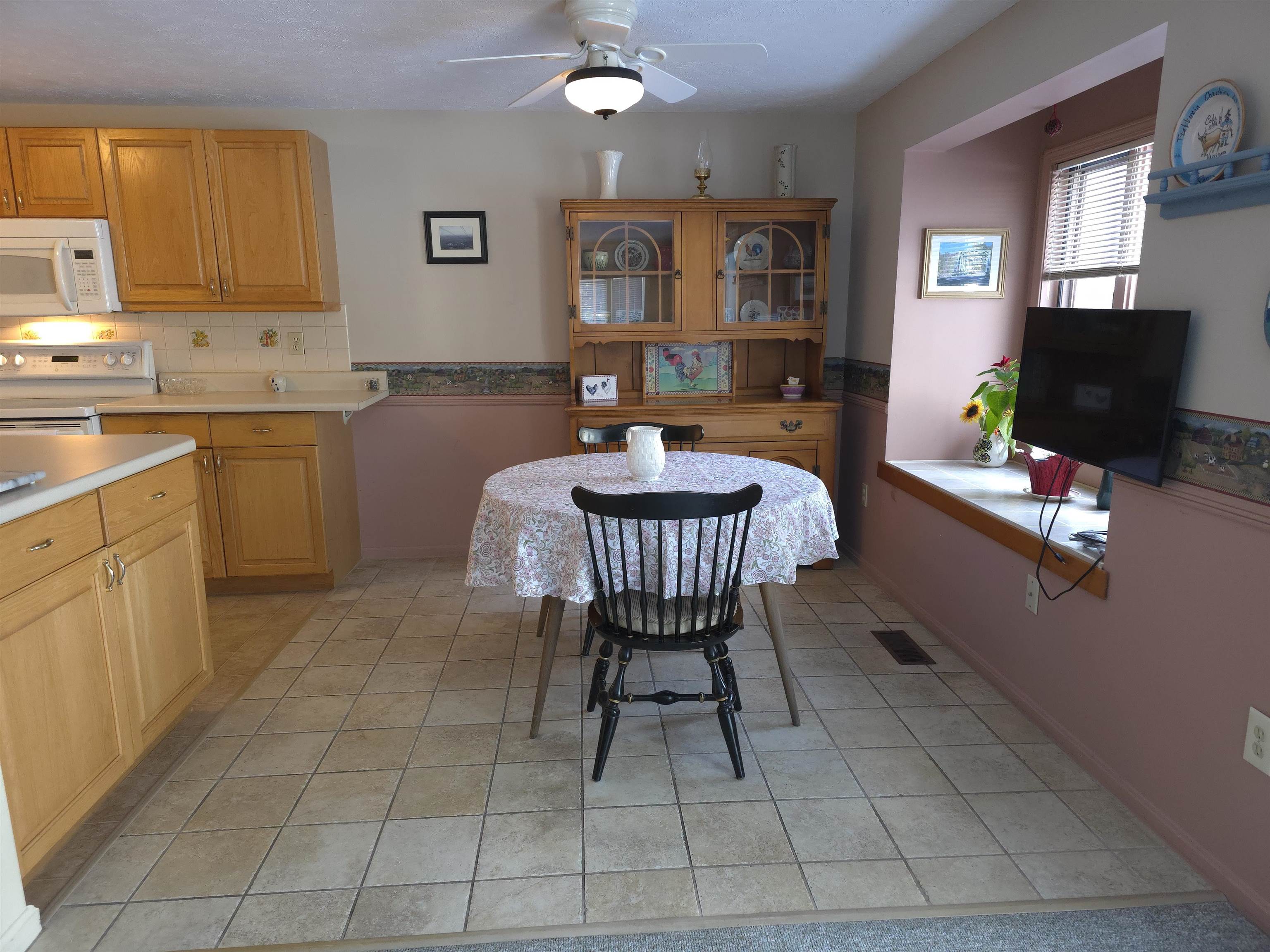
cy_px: 476
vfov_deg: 58.9
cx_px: 635
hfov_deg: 73.9
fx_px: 844
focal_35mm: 23
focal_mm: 6.3
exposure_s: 1/60
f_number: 1.7
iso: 400
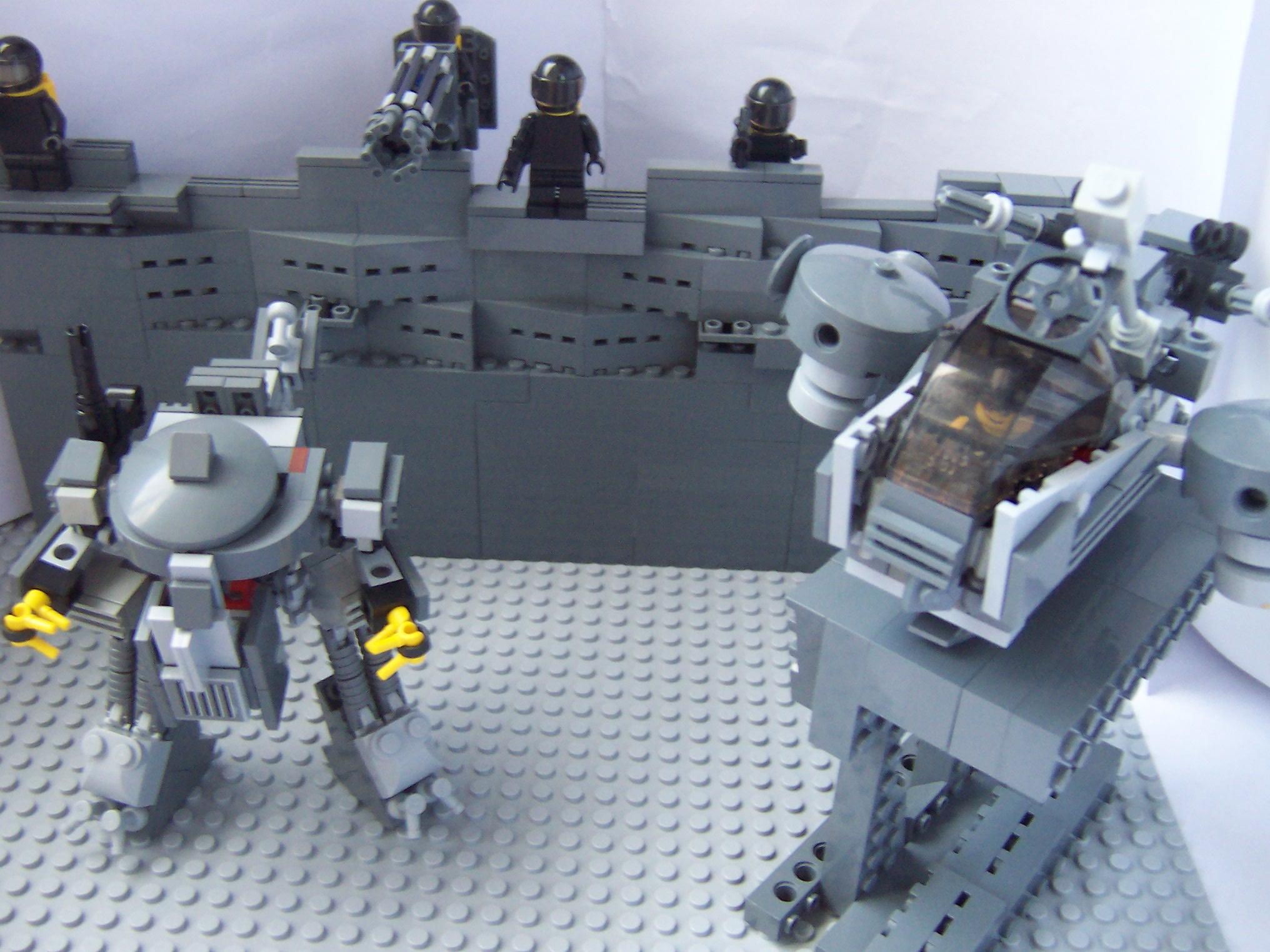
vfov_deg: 39.7
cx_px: 635
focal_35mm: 36
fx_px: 1321
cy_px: 476
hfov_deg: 51.4
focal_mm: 5.6
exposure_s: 1/10
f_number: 2.8
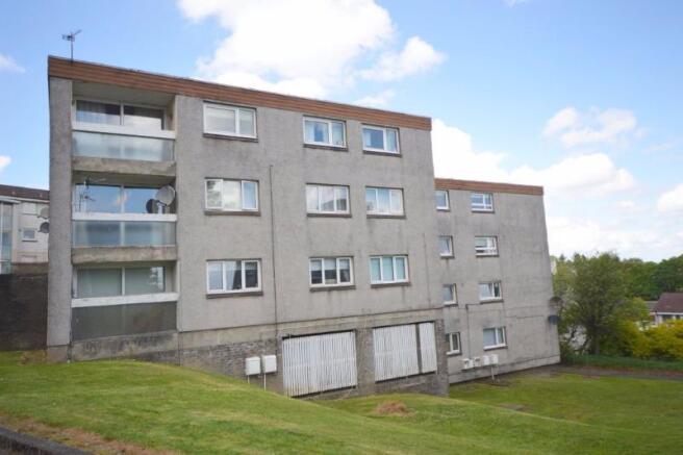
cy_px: 228
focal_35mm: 26
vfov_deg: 50.4
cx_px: 342
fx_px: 484
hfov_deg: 70.5
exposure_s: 1/160
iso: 100
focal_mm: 17
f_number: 6.3
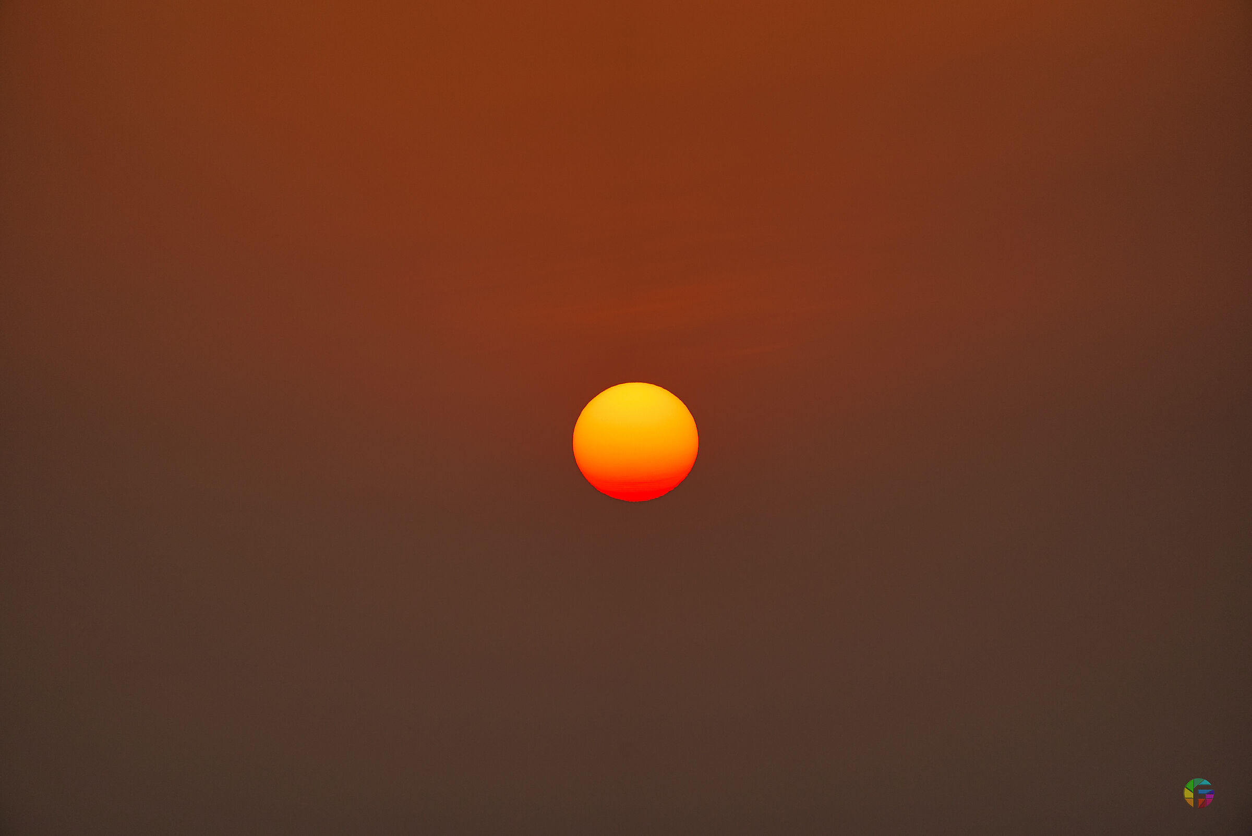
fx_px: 13918
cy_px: 418
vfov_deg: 3.4
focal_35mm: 400
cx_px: 626
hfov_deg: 5.2
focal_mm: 400
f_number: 5.6
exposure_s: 1/1000
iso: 250
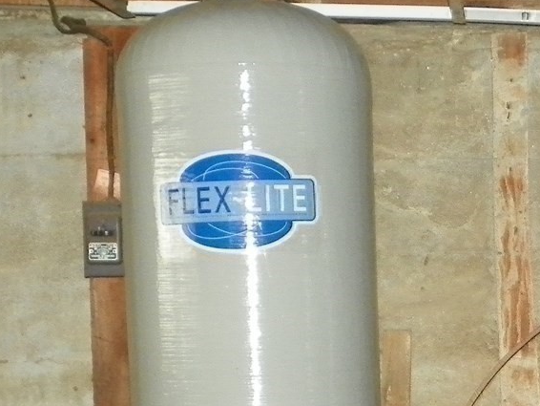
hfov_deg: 19.9
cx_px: 605
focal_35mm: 94
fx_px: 1467
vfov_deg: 15.1
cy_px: 514
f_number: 2.8
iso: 200
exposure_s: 1/30
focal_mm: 4.6
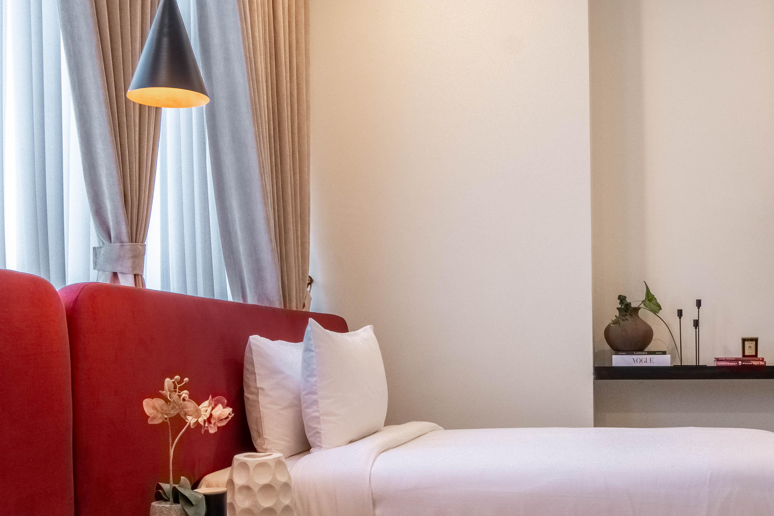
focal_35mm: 42
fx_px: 903
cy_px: 373
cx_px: 501
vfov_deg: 31.4
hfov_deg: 45.8
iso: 2500
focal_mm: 16
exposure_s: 1/640
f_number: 10
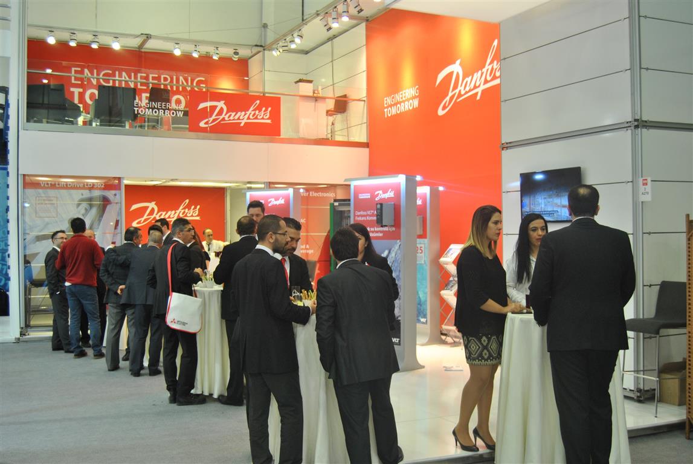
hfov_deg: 49.5
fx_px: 752
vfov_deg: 34.3
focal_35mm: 39
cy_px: 232
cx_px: 346
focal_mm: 26
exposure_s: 1/30
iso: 320
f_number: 4
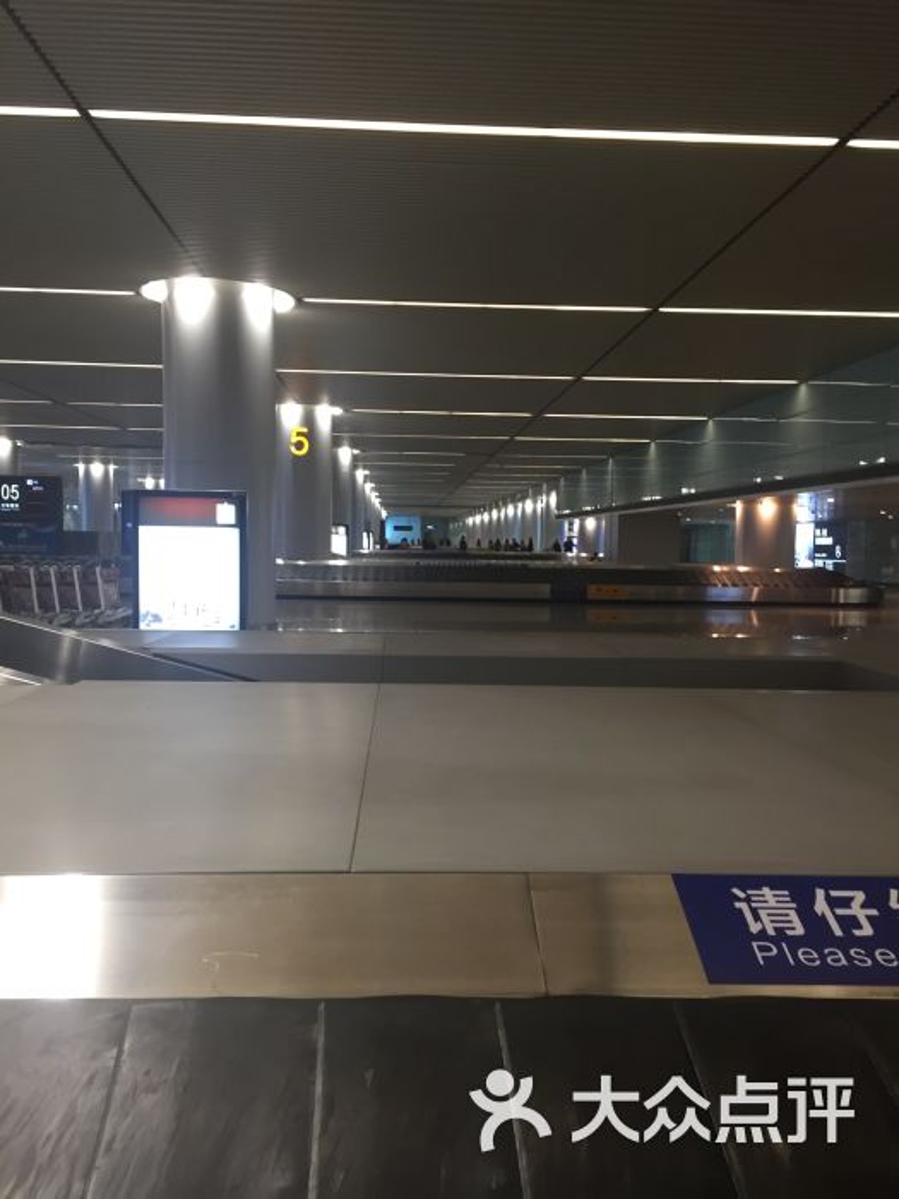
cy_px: 600
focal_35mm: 29
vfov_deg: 61.7
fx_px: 1004
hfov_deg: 48.2
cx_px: 450
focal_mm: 4.15
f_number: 2.2
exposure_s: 1/33
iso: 80
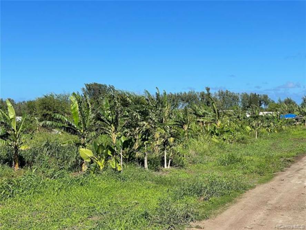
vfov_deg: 28.0
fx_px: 460
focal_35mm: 52
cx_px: 153
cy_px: 115
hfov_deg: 36.8
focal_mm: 6
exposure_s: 1/2398
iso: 25
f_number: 2
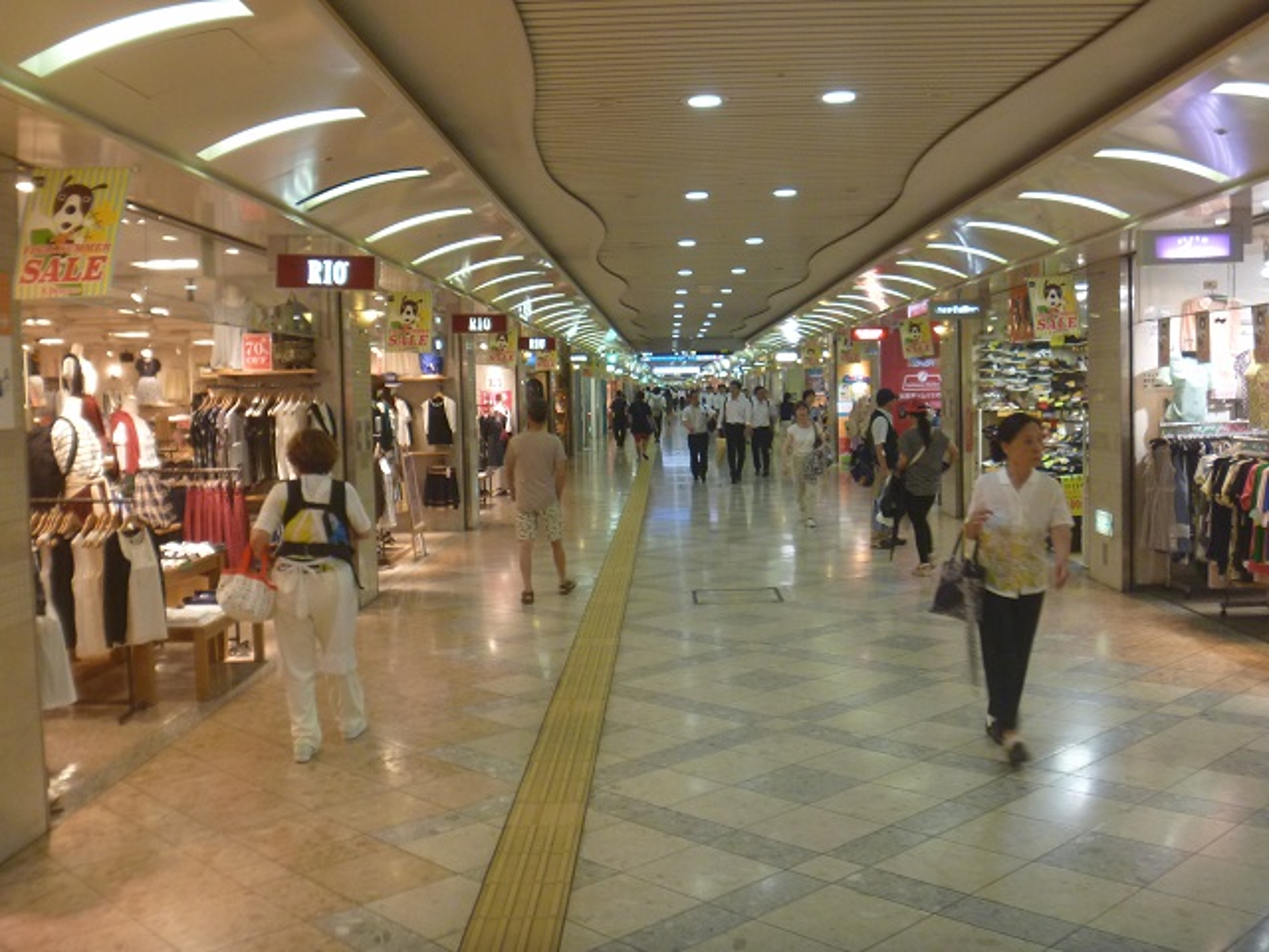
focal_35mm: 35
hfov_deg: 52.6
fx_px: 1283
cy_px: 476
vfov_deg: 40.7
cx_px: 634
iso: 200
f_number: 3.5
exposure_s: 1/30
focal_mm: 6.3
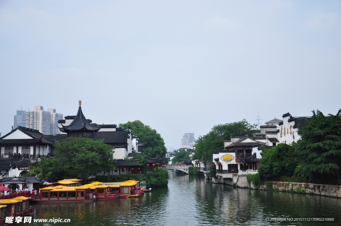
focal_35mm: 51
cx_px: 170
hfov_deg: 38.9
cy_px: 113
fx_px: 482
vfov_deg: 26.4
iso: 250
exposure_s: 1/1250
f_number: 4.5
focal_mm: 34
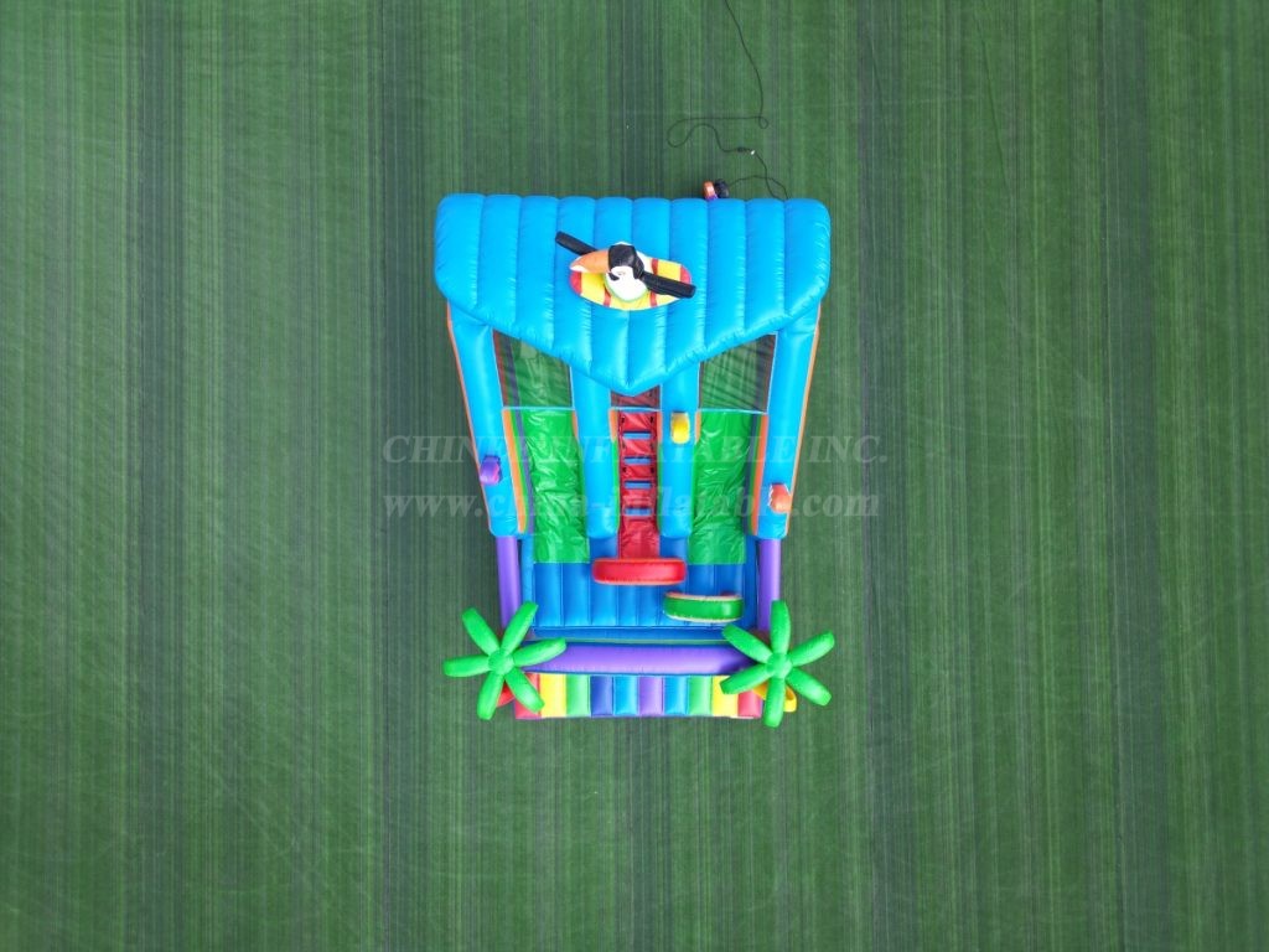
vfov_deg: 56.8
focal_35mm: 24
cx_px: 634
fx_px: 880
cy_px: 476
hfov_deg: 71.6
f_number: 1.7
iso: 100
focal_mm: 6.72
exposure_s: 1/640
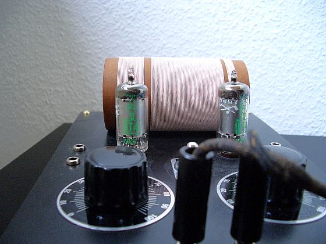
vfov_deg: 40.7
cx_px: 163
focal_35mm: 35
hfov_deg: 52.6
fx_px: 330
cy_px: 122
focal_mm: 5.8
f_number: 2.6
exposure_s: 1/100
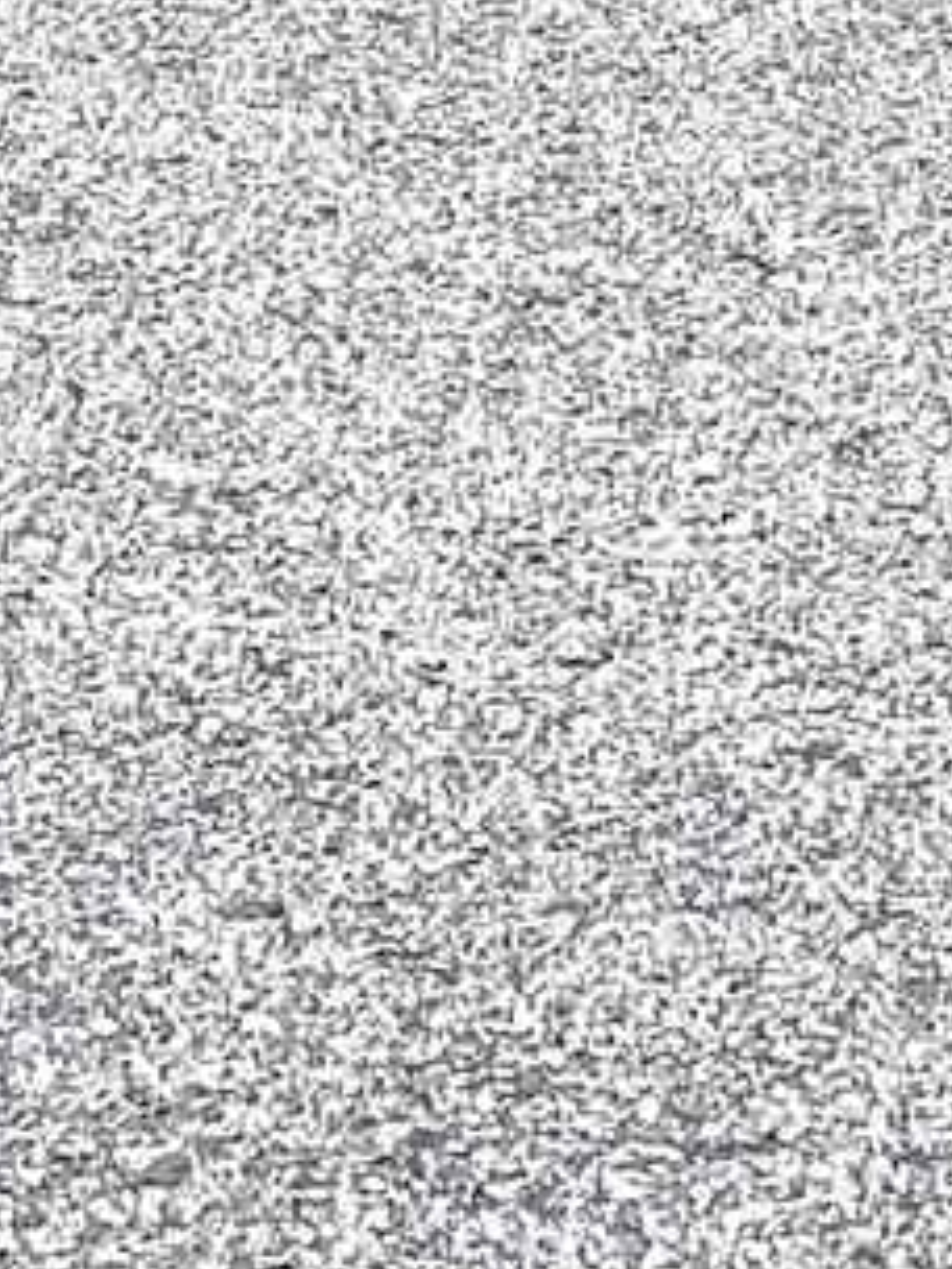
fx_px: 7224
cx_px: 1282
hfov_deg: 7.4
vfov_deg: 7.8
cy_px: -3214
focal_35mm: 197
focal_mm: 4.25
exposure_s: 1/1272
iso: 32
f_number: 1.8
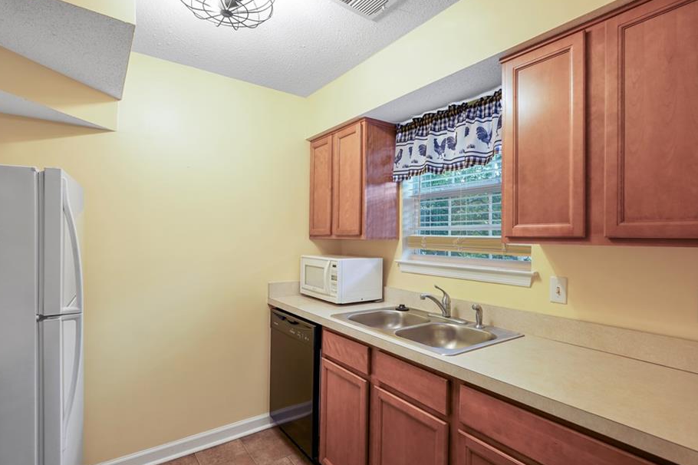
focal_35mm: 18
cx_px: 359
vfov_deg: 67.3
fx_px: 349
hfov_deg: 90.0
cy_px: 240
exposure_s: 1/1.67
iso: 100
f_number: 4
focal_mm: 16
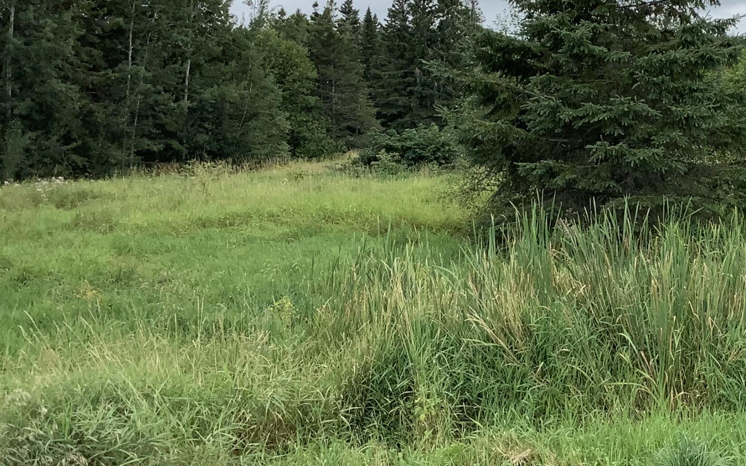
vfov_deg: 21.6
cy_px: 176
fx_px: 1220
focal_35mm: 60
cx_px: 622
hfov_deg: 32.8
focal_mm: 3.3
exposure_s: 1/337
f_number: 2.4
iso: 25
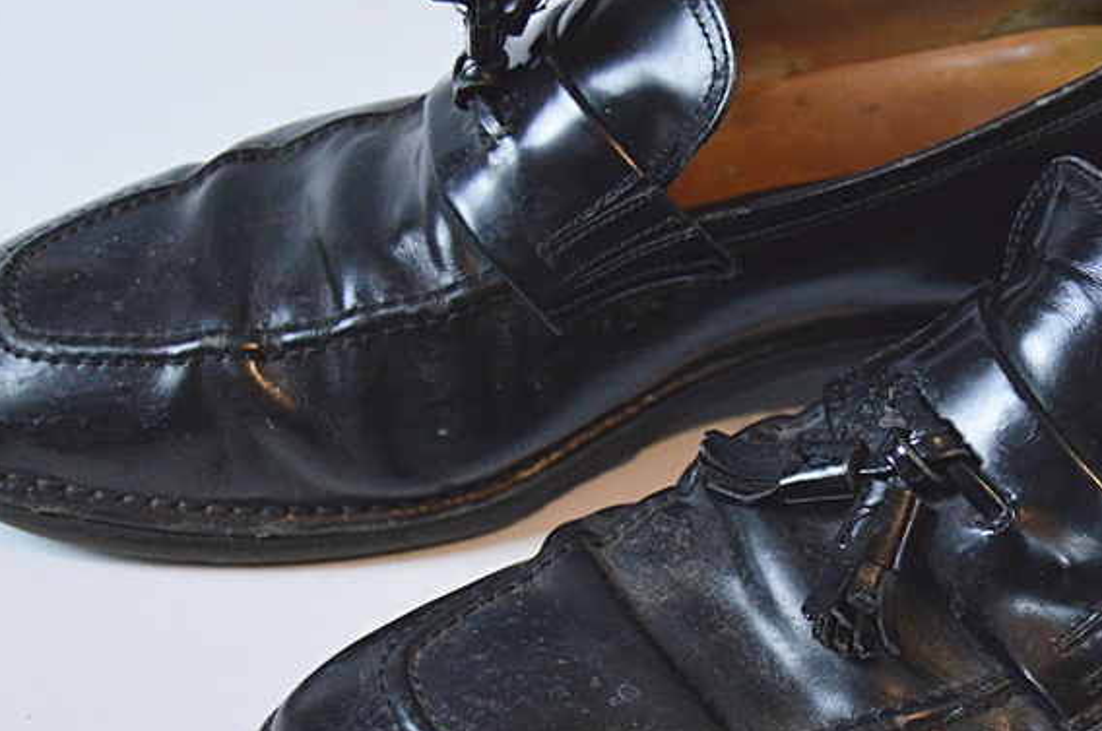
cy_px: 515
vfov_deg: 18.3
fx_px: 2262
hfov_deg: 27.0
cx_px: 830
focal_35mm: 74
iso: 1600
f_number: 4
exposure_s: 1/60
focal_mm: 28
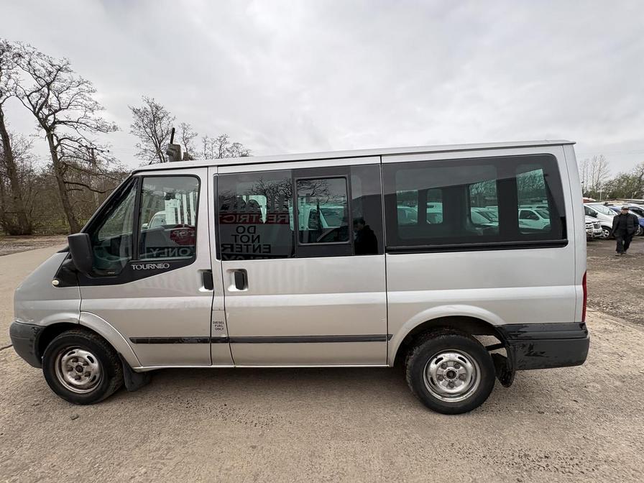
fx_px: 260
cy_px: 242
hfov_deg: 102.1
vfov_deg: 85.7
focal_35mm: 14
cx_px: 322
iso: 40
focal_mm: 2.22
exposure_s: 1/354
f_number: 2.2
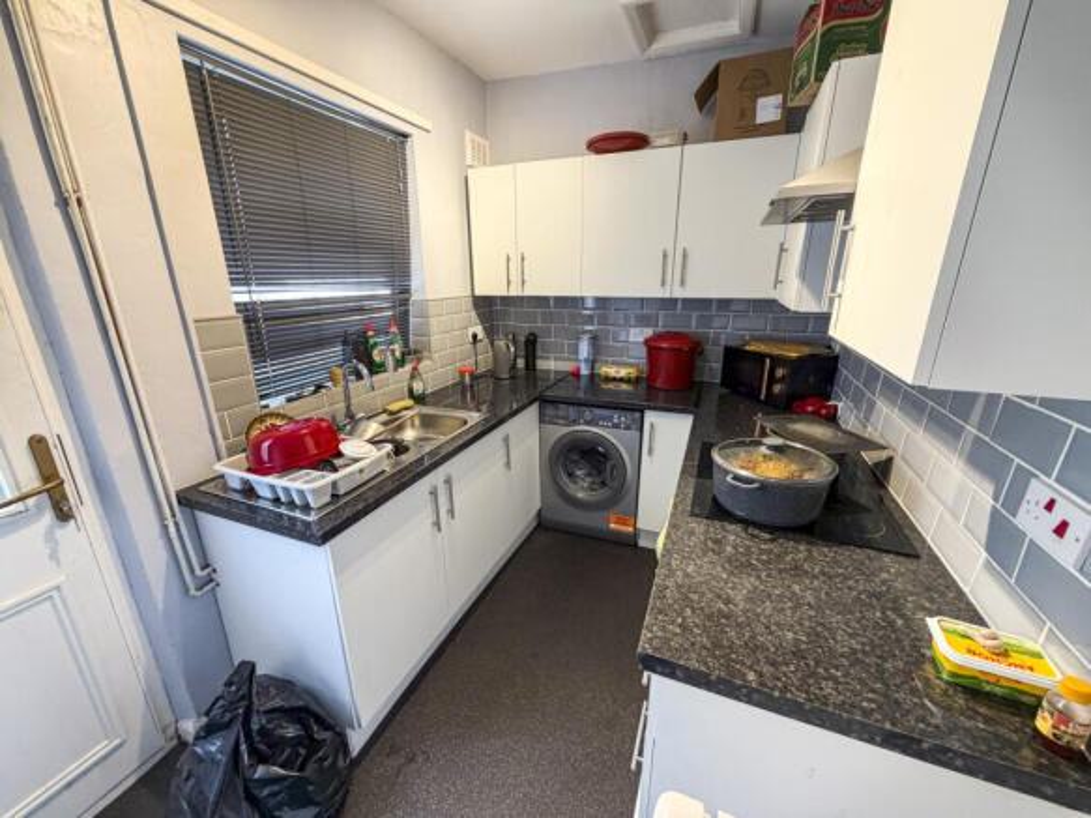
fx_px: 441
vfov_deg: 85.7
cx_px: 546
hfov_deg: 102.1
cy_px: 409
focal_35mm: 14
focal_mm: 2.22
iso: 250
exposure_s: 1/50
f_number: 2.2
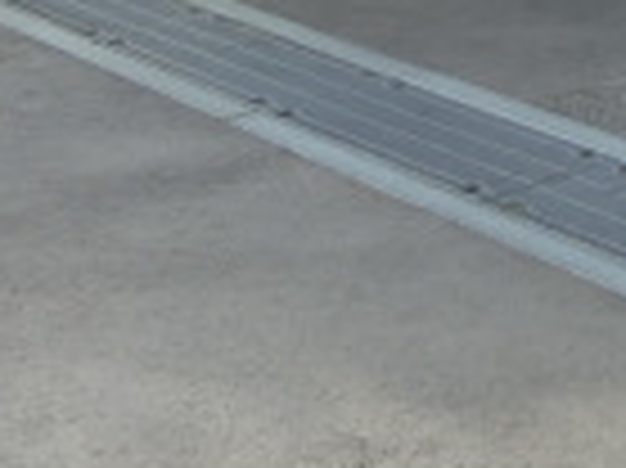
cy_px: -518
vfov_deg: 11.4
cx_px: 1072
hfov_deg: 15.2
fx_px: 2078
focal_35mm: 115
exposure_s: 1/200
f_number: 3.5
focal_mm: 4.5
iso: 80
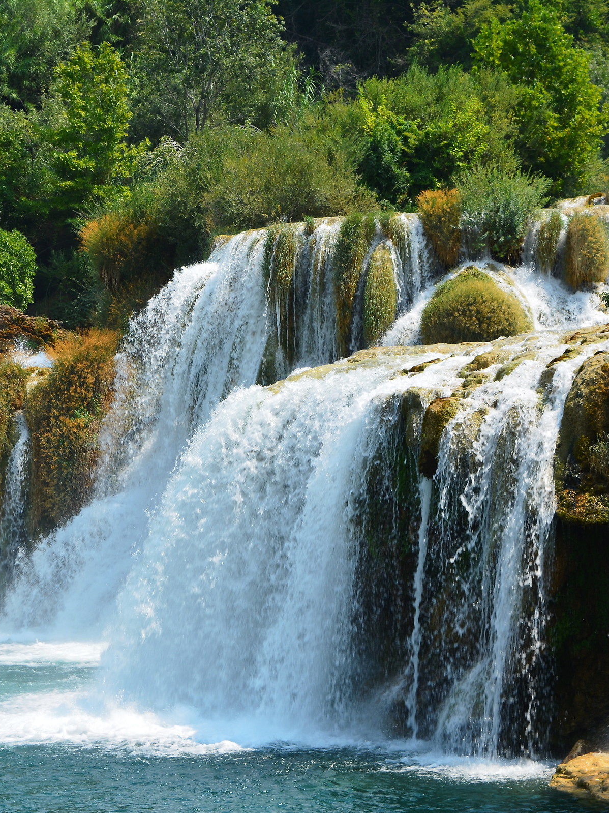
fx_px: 2440
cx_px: 139
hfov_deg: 14.2
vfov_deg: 18.9
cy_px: 406
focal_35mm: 104
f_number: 11
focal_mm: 48
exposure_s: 1/160
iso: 100
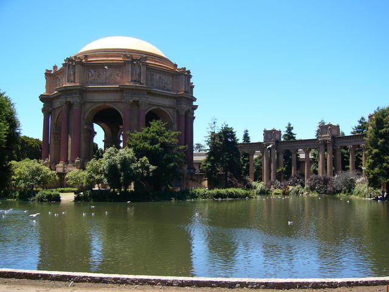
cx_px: 194
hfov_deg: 52.6
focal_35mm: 35
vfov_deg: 40.7
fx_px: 393
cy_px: 146
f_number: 8
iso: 50
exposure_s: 1/80
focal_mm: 5.8
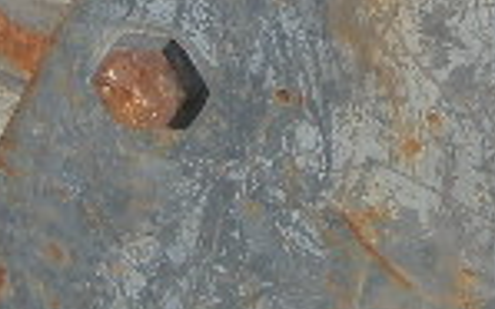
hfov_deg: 10.3
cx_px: 379
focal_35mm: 204
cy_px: -63
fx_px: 2751
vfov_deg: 6.4
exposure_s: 1/309
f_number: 2.8
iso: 64
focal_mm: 4.7
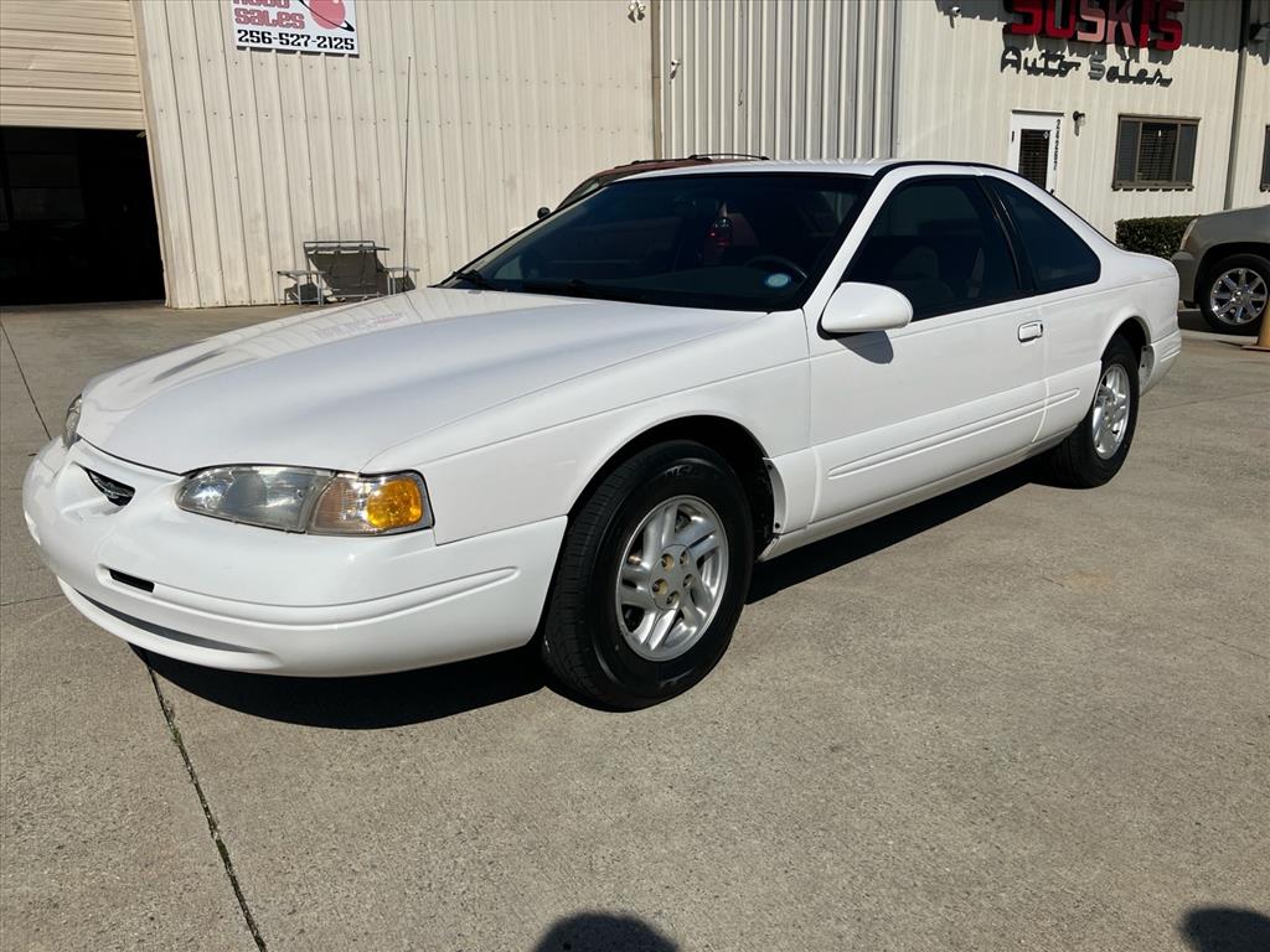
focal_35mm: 28
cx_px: 635
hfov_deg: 63.4
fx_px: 1027
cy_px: 476
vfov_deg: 49.7
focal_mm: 3.99
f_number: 1.8
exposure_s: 1/6944
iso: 32
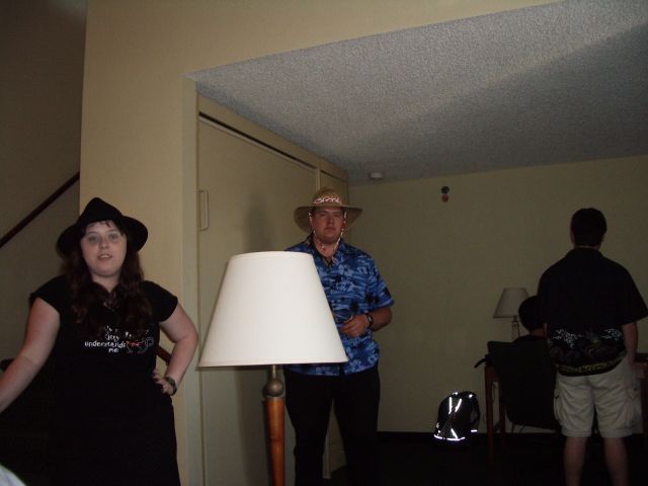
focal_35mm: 35
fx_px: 655
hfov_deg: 52.6
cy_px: 243
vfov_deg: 40.7
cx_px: 324
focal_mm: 5.8
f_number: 2.6
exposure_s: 1/60
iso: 200
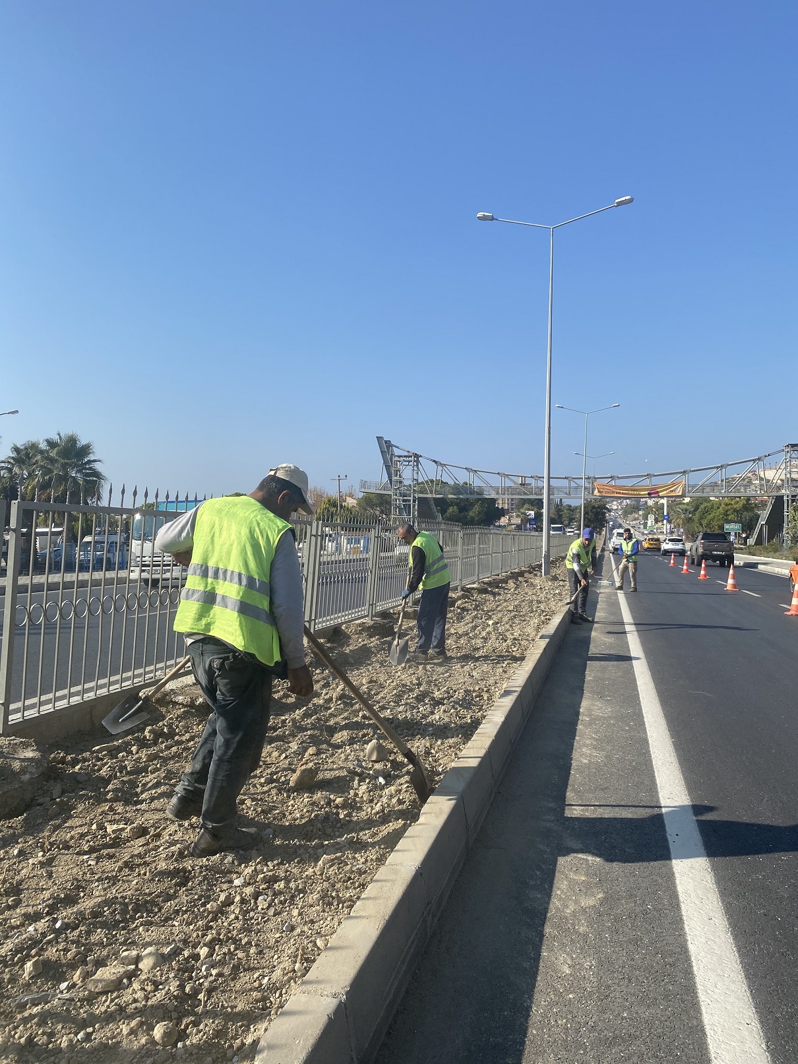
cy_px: 532
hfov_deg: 53.1
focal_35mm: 26
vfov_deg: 67.3
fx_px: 799
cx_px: 399
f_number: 1.8
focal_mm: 4.25
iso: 32
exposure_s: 1/2755
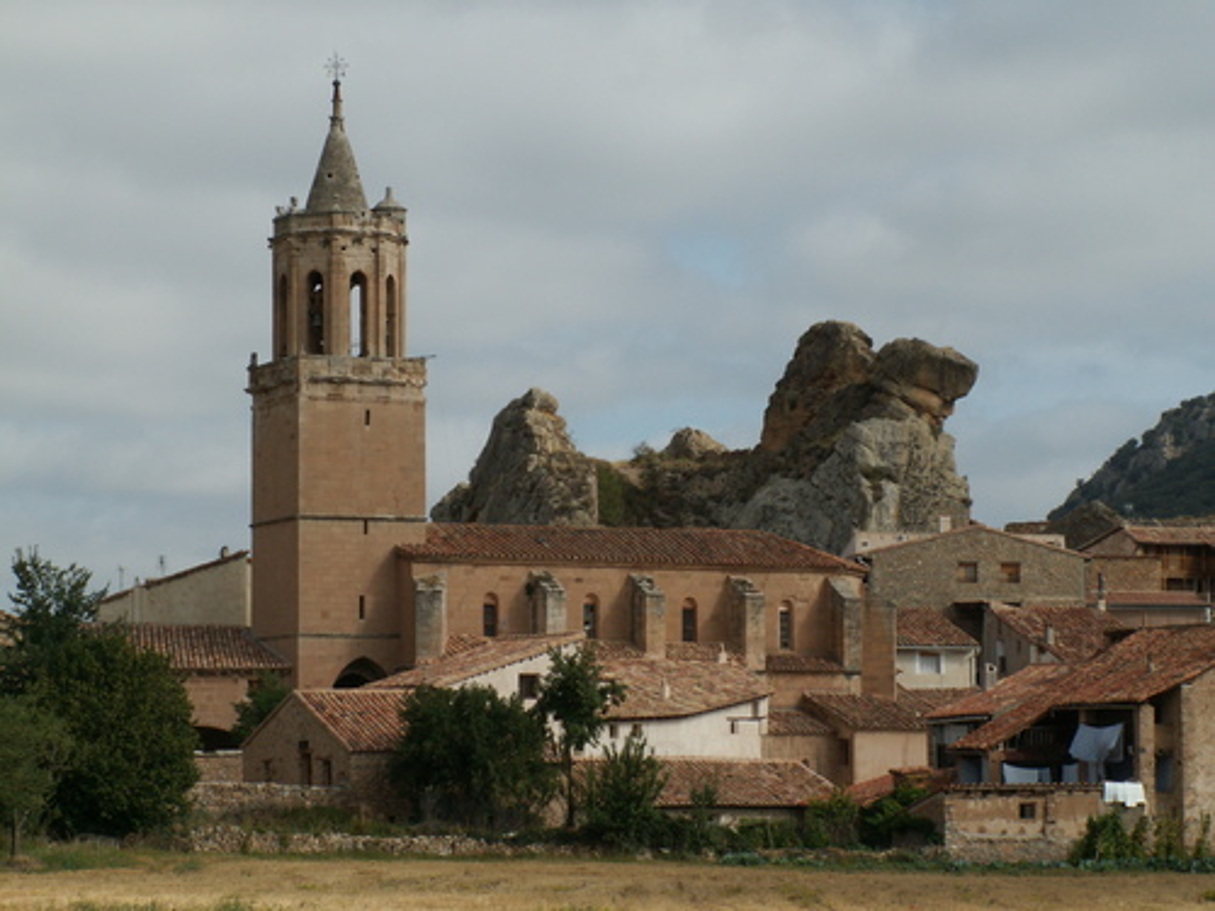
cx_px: 608
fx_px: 3861
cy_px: 456
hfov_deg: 17.9
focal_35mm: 110
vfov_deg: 13.5
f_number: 8
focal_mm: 17.92
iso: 50
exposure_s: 1/200
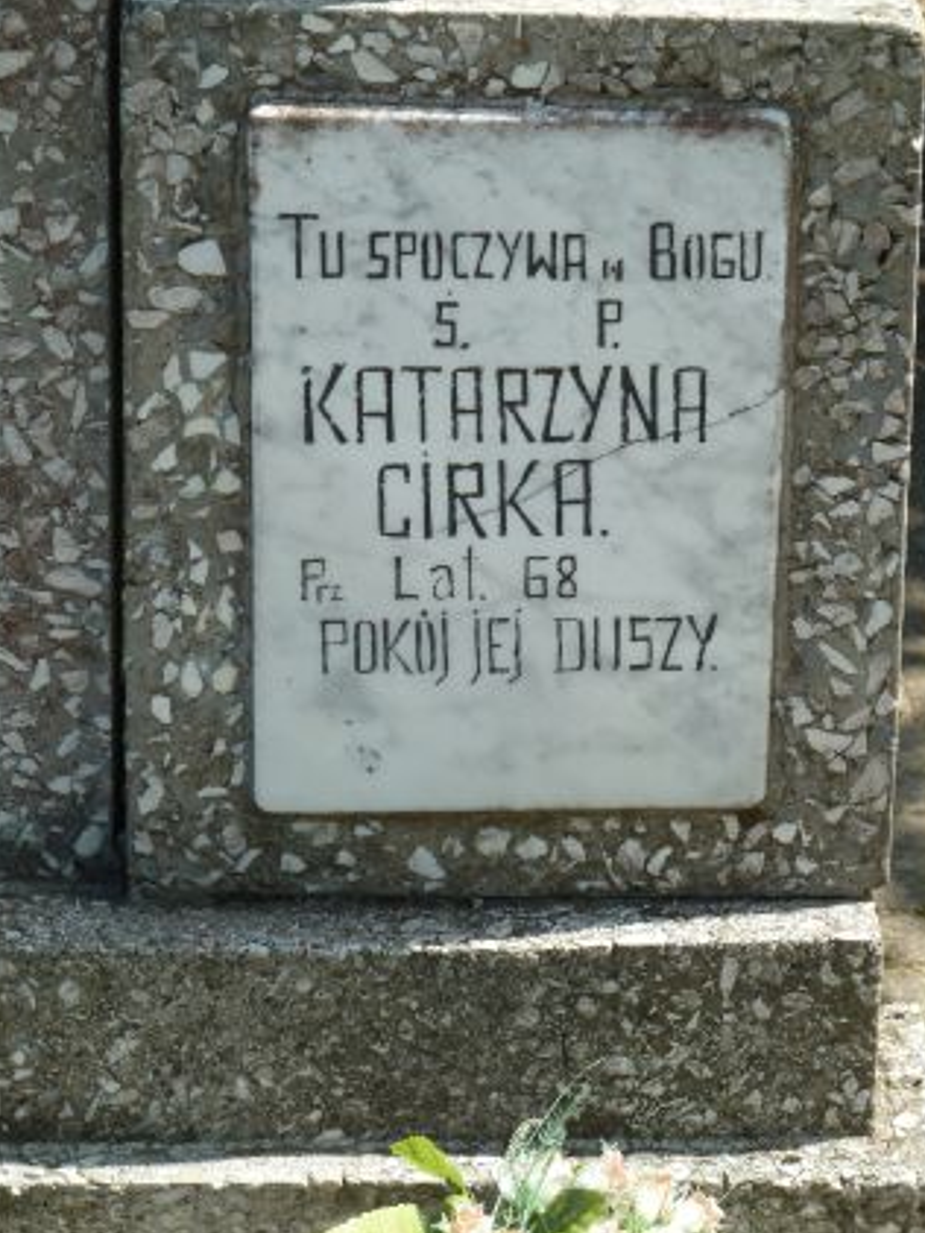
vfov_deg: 13.5
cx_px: 448
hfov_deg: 10.2
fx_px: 5199
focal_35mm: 146
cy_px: 554
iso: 80
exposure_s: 1/250
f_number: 4.4
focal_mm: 21
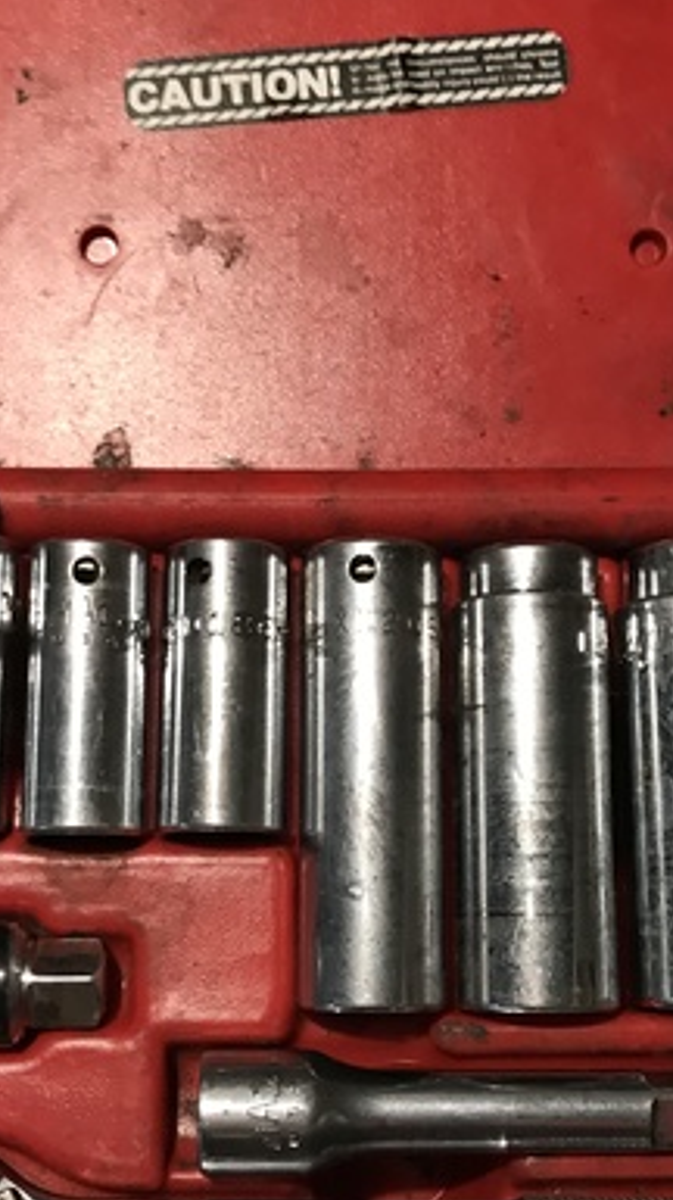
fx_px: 1462
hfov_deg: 25.9
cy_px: 676
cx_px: 366
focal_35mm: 46
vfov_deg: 44.5
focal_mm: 3.99
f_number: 1.8
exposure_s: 1/15
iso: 50
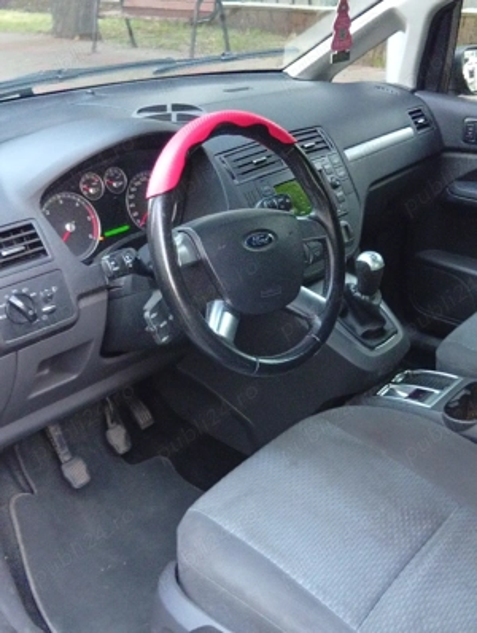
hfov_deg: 37.8
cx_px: 238
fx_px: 696
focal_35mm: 38
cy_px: 316
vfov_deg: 48.9
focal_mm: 3.84
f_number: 1.8
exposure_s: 1/20
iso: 1442
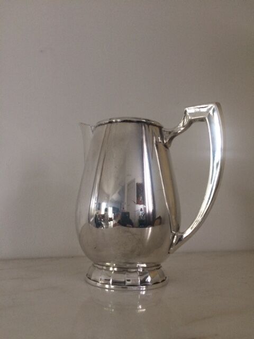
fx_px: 284
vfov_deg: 61.7
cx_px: 127
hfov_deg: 48.2
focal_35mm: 29
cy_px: 170
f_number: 2.2
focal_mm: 4.15
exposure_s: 1/33
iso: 250
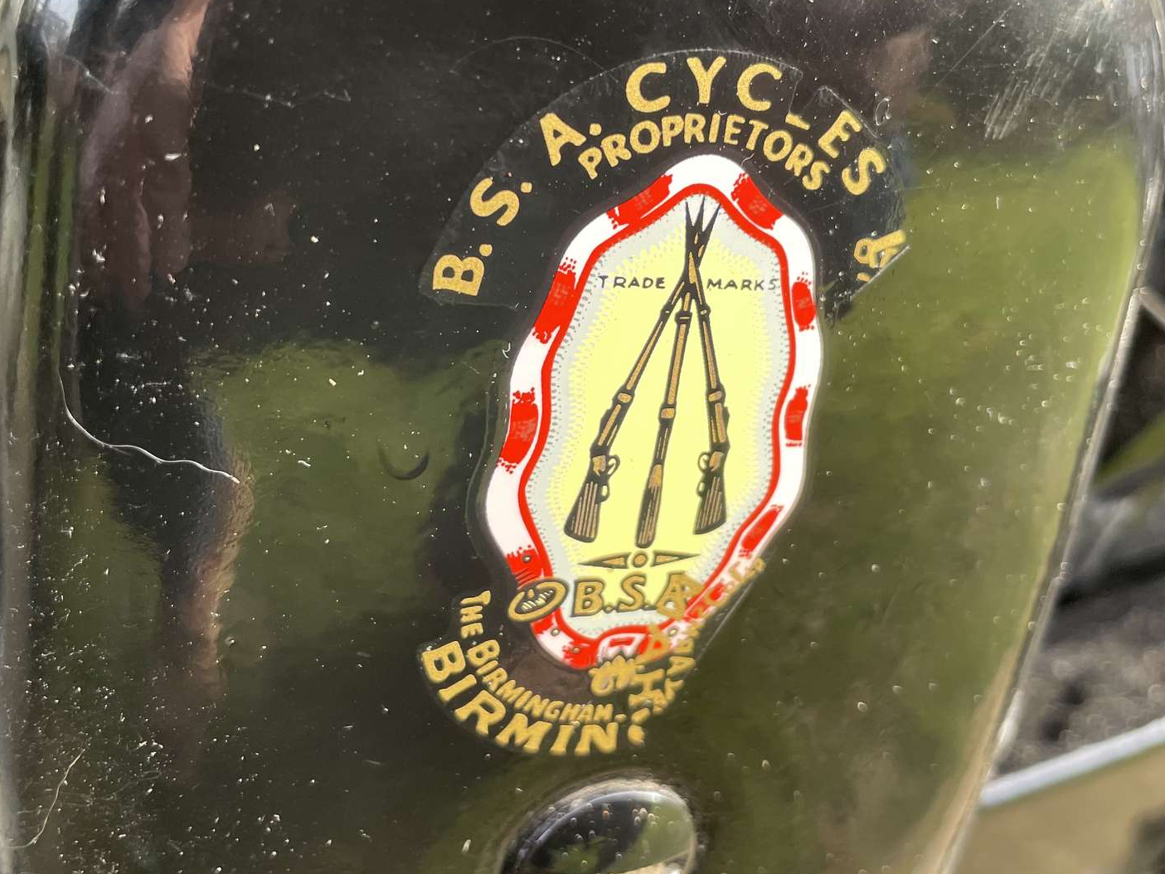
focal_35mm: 37
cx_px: 601
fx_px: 1245
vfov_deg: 38.6
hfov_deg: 50.1
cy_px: 387
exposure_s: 1/121
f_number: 1.6
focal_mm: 4.2
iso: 64
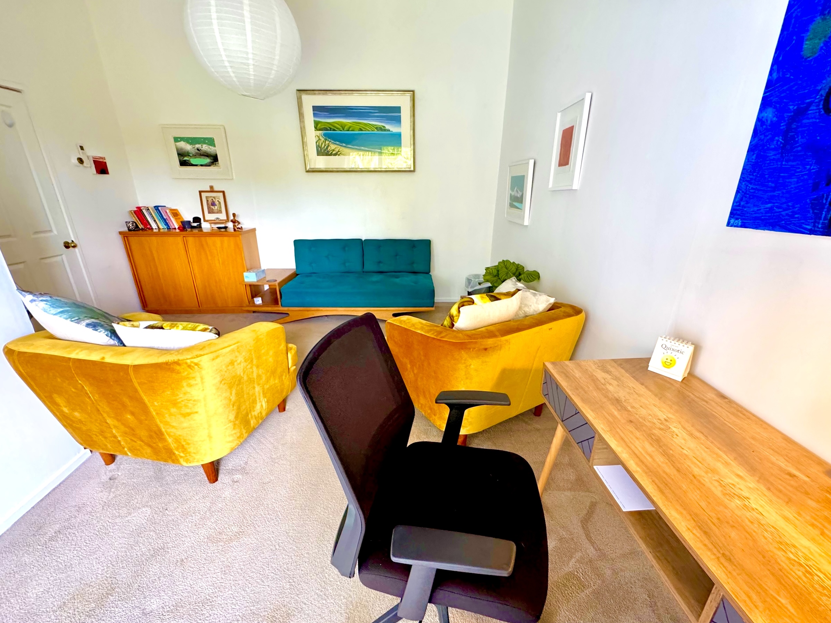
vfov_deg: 81.7
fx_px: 360
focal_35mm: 15
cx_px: 422
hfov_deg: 98.2
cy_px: 327
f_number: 2.2
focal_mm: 2.22
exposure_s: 1/97
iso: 320
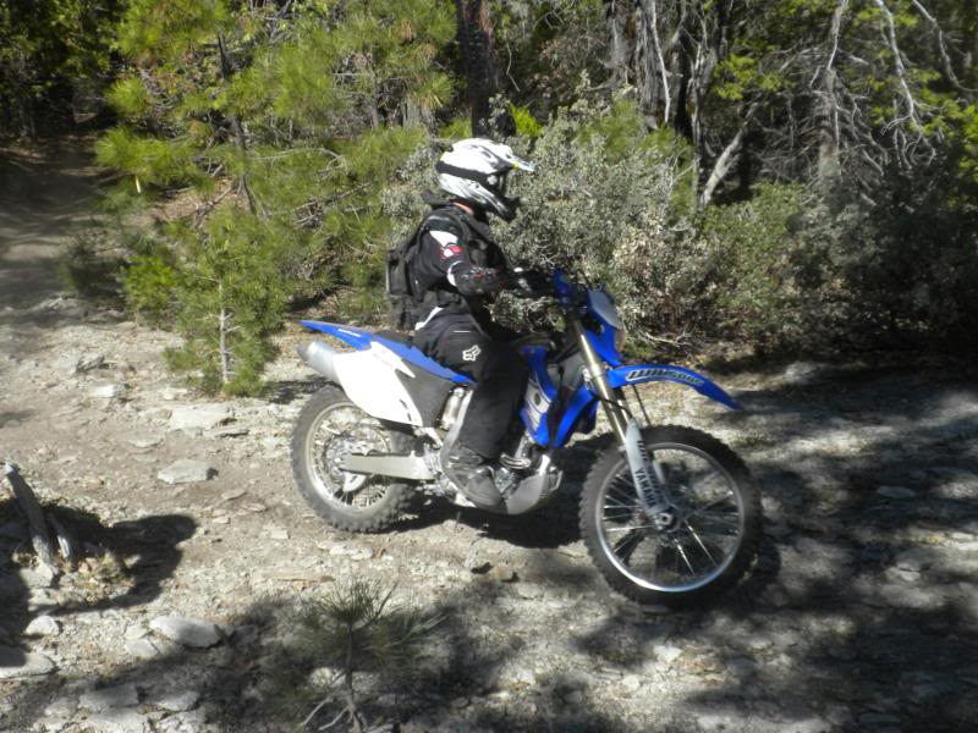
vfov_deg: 28.0
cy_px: 366
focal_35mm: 52
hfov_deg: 36.8
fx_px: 1469
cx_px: 489
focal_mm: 9.1
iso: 67
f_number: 4.3
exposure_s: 1/473
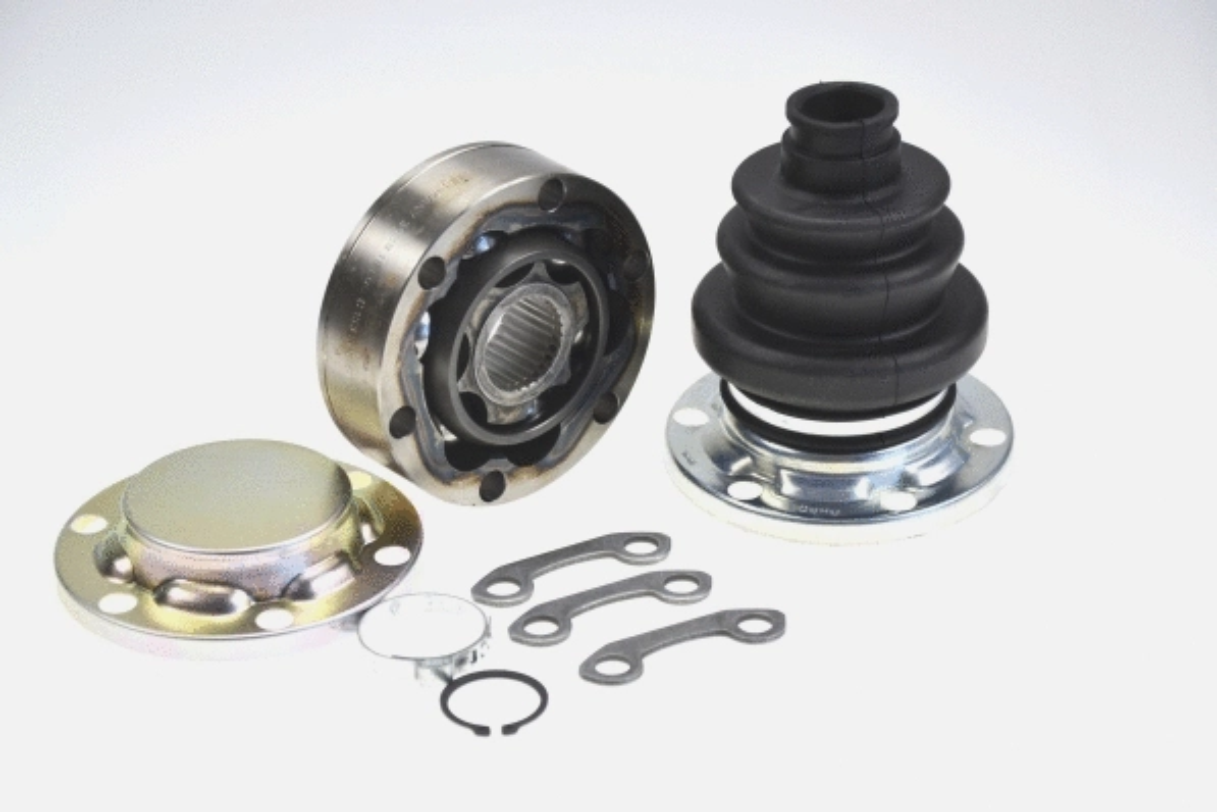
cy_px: 406
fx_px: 3803
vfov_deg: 12.2
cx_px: 608
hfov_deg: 18.2
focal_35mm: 112
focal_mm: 75
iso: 100
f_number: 5.3
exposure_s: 1/125
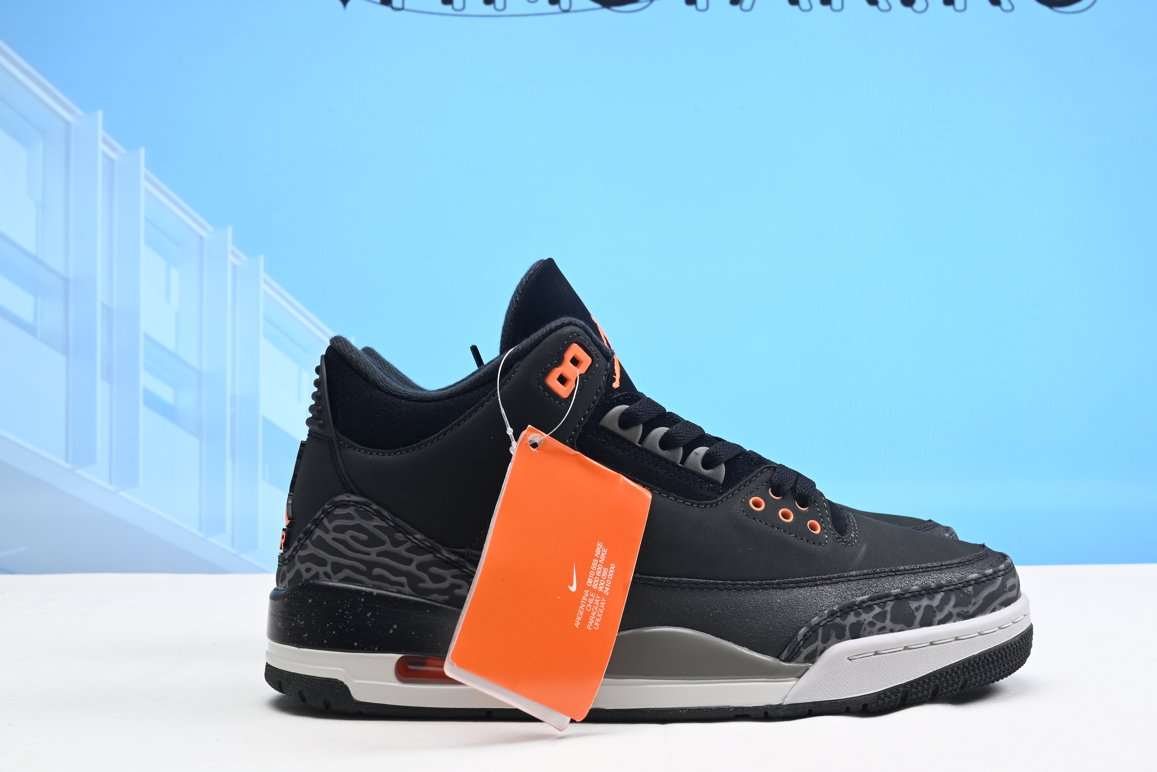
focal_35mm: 50
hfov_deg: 39.5
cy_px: 329
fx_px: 1607
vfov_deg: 27.0
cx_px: 644
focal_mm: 41
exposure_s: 1/2
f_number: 16
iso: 100
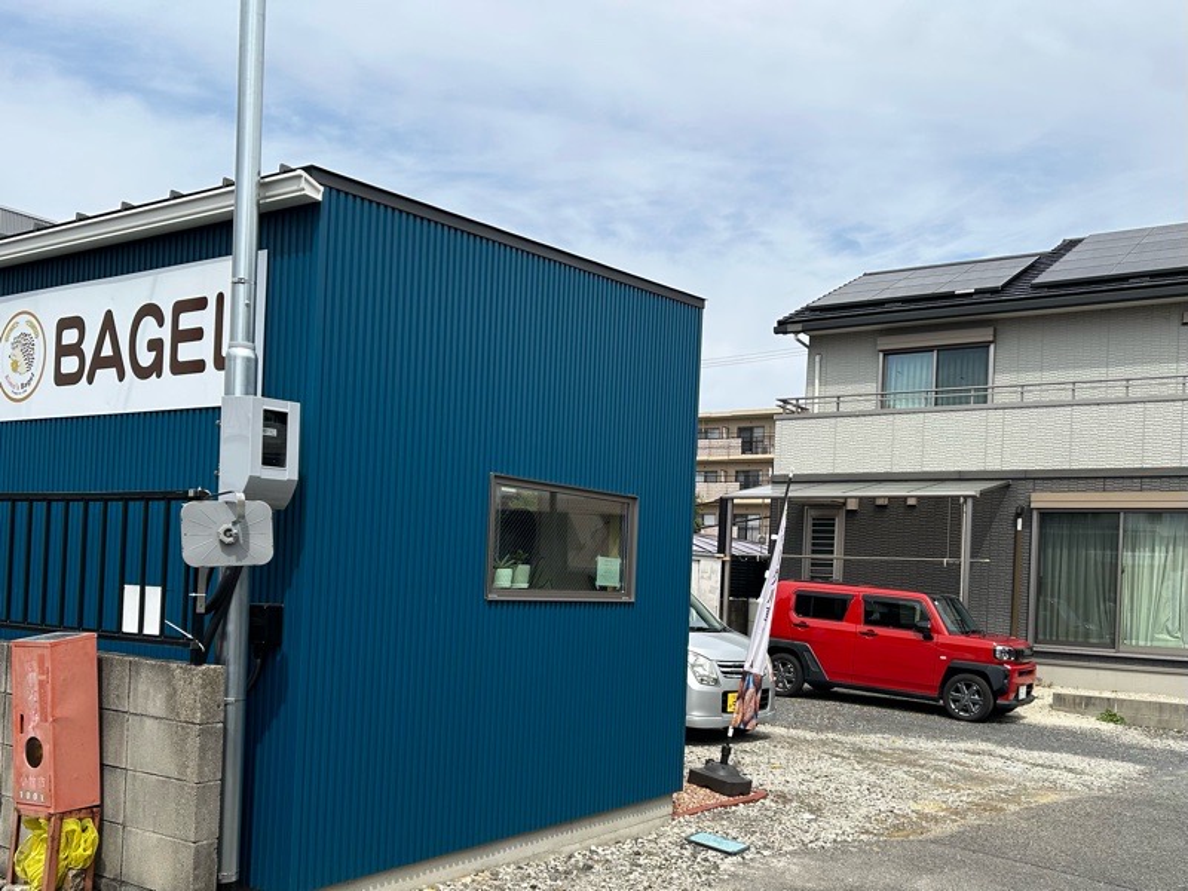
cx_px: 594
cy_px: 446
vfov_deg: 53.1
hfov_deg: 67.3
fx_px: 892
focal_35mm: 26
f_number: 1.5
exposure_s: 1/4274
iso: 50
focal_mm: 5.7
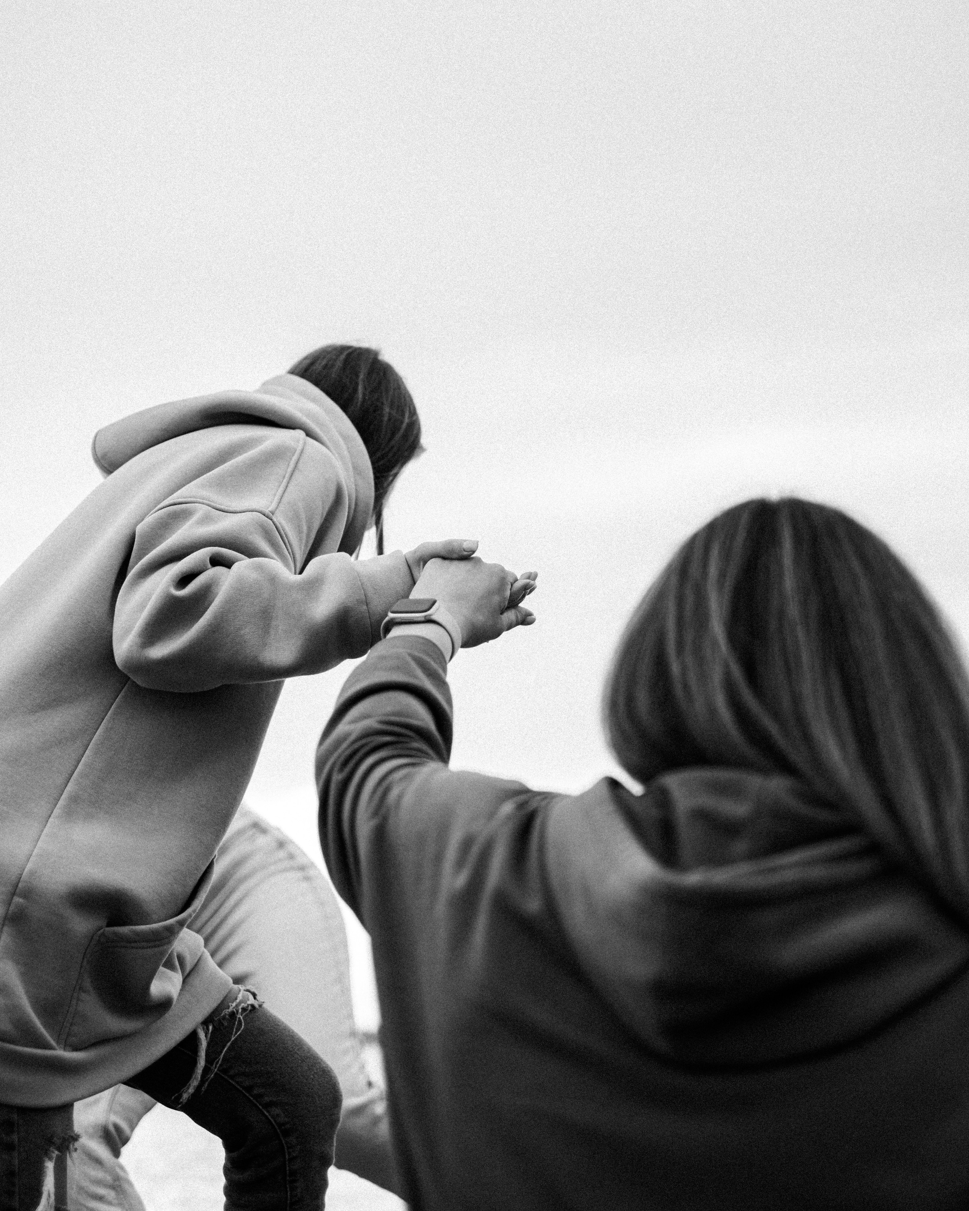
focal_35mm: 60
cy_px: 531
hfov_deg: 25.4
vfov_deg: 31.4
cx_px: 486
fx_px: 2151
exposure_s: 1/1000
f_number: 1.6
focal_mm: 35
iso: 160
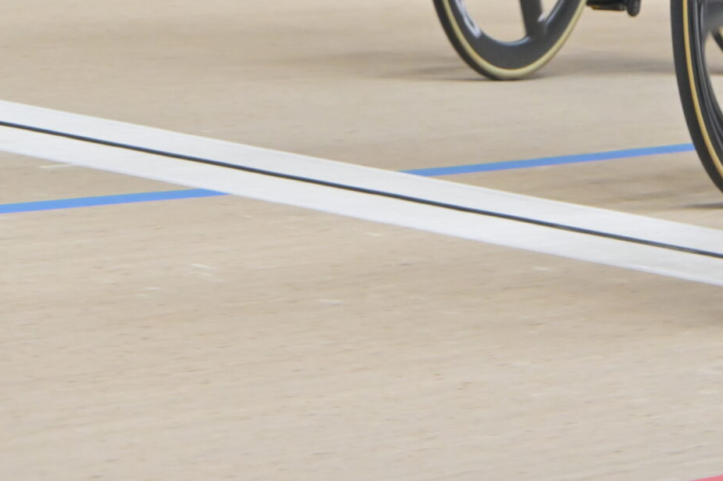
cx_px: 895
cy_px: -140
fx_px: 8915
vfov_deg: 3.1
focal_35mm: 444
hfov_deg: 4.6
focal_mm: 160
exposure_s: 1/400
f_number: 8
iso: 4000
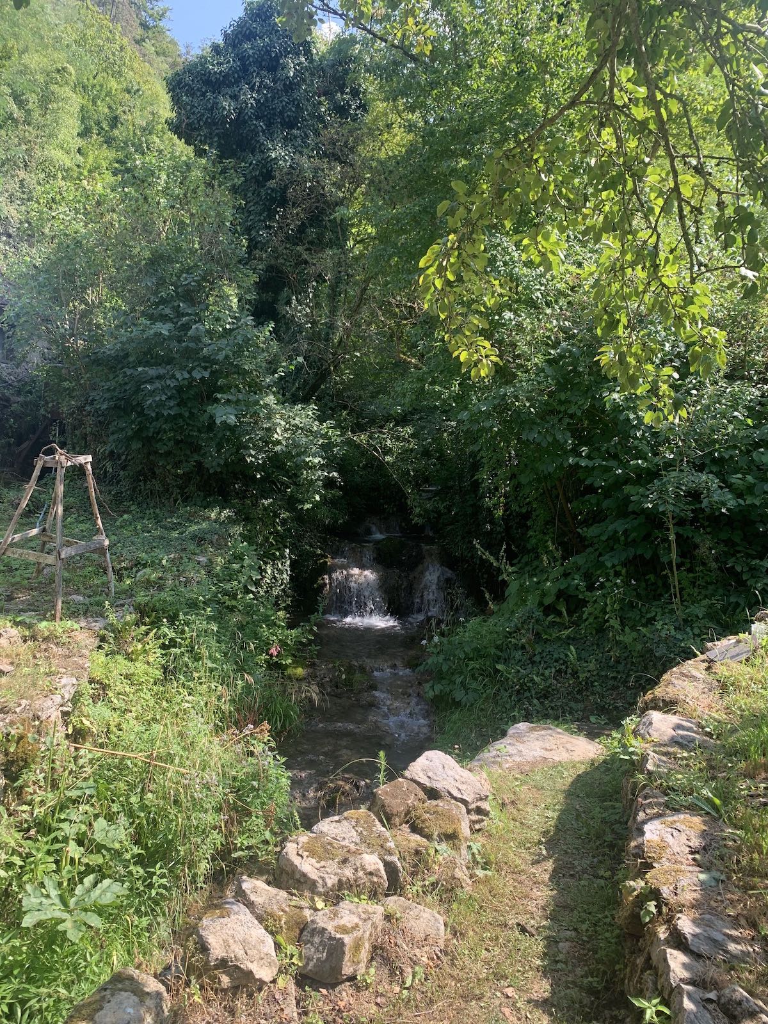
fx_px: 769
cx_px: 384
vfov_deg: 67.3
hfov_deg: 53.1
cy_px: 512
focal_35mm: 26
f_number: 1.8
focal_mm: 4.25
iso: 25
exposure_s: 1/283
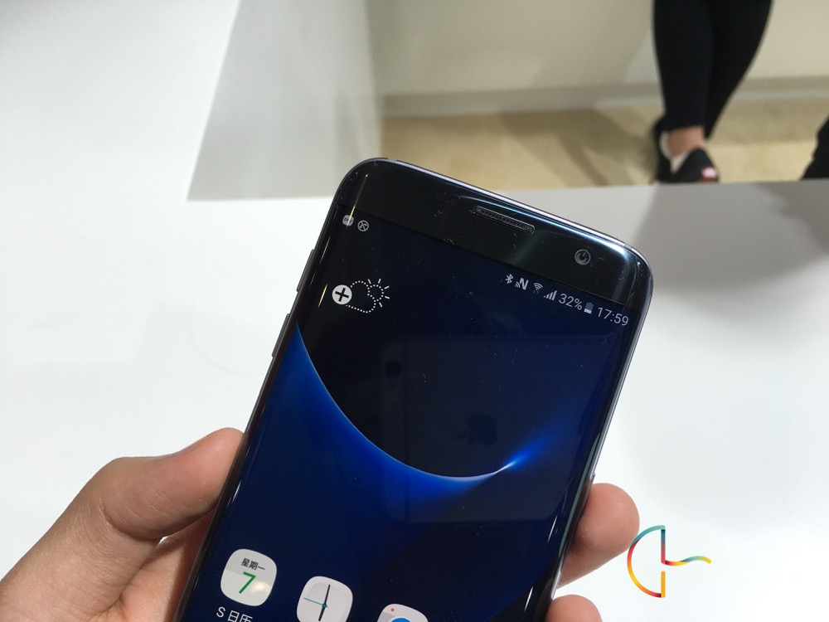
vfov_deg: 48.2
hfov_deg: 61.7
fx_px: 695
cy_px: 311
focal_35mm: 29
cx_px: 414
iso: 25
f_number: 2.2
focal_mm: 4.15
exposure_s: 1/151
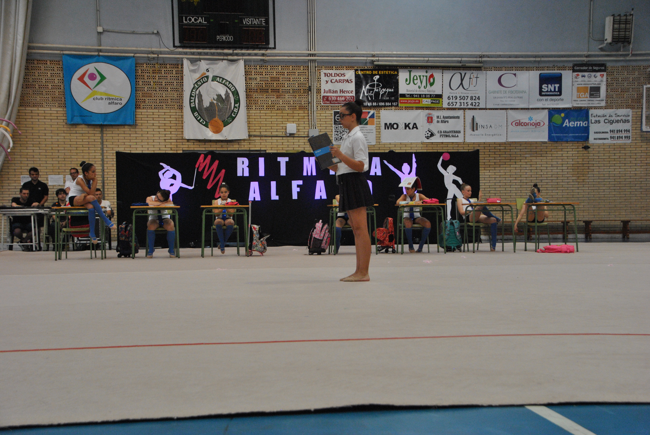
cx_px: 325
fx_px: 922
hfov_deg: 38.8
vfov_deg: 26.6
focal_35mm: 51
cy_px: 218
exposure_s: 1/160
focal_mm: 34
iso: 800
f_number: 6.3
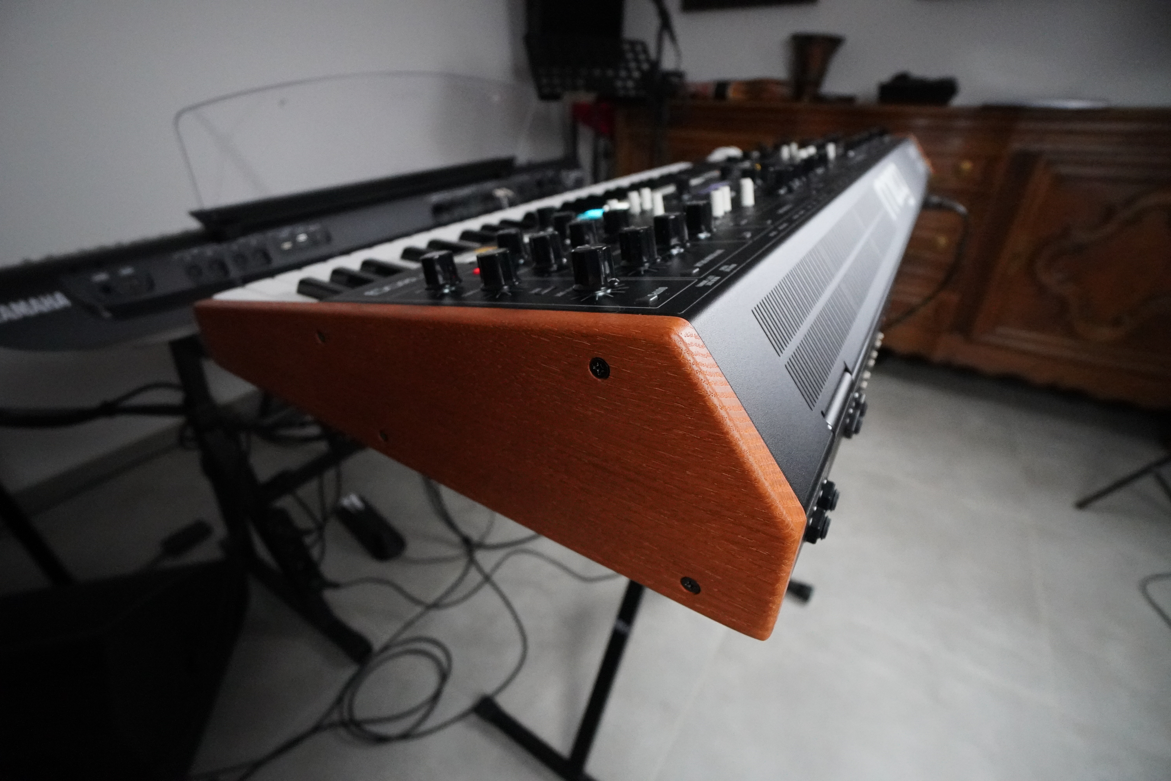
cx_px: 586
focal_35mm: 15
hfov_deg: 100.4
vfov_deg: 77.3
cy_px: 390
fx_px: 488
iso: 6400
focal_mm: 10
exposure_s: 1/125
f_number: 4
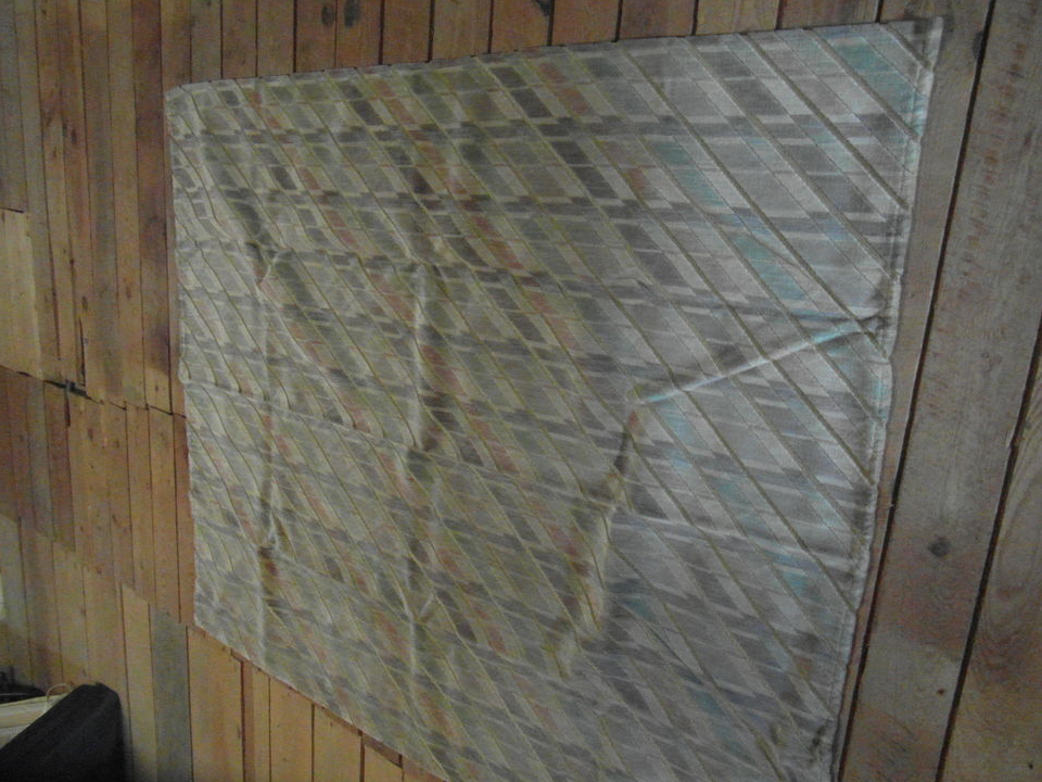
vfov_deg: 54.9
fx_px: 753
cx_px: 509
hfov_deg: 69.4
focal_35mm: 25
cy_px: 404
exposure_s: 1/30
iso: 800
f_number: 3.2
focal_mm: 4
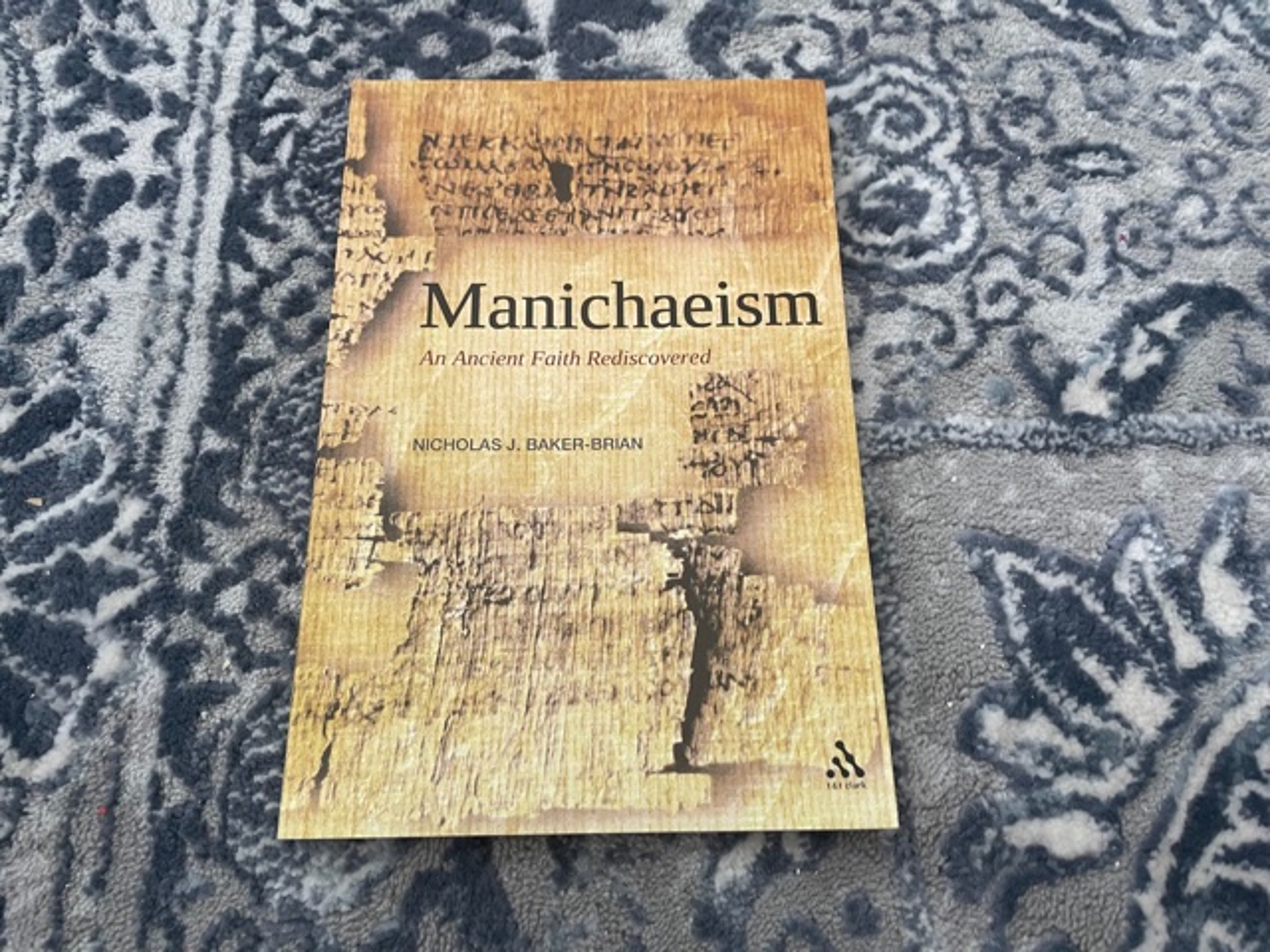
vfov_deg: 53.1
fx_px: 954
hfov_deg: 67.3
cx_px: 635
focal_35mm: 26
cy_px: 476
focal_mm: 4.2
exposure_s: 1/60
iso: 200
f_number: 1.6
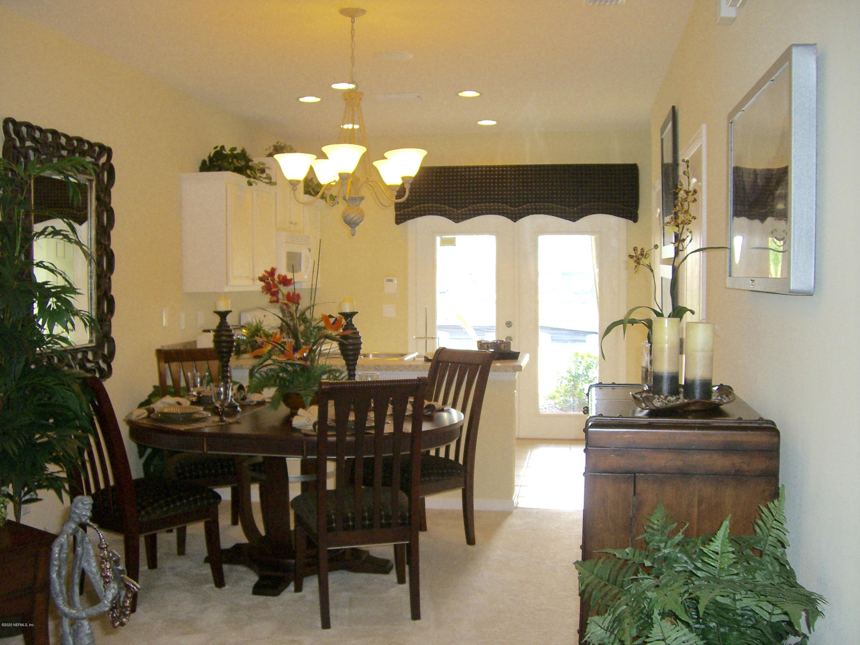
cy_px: 322
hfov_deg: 49.0
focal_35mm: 38
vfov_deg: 37.7
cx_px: 430
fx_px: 944
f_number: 2.7
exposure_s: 1/60
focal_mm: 6.2
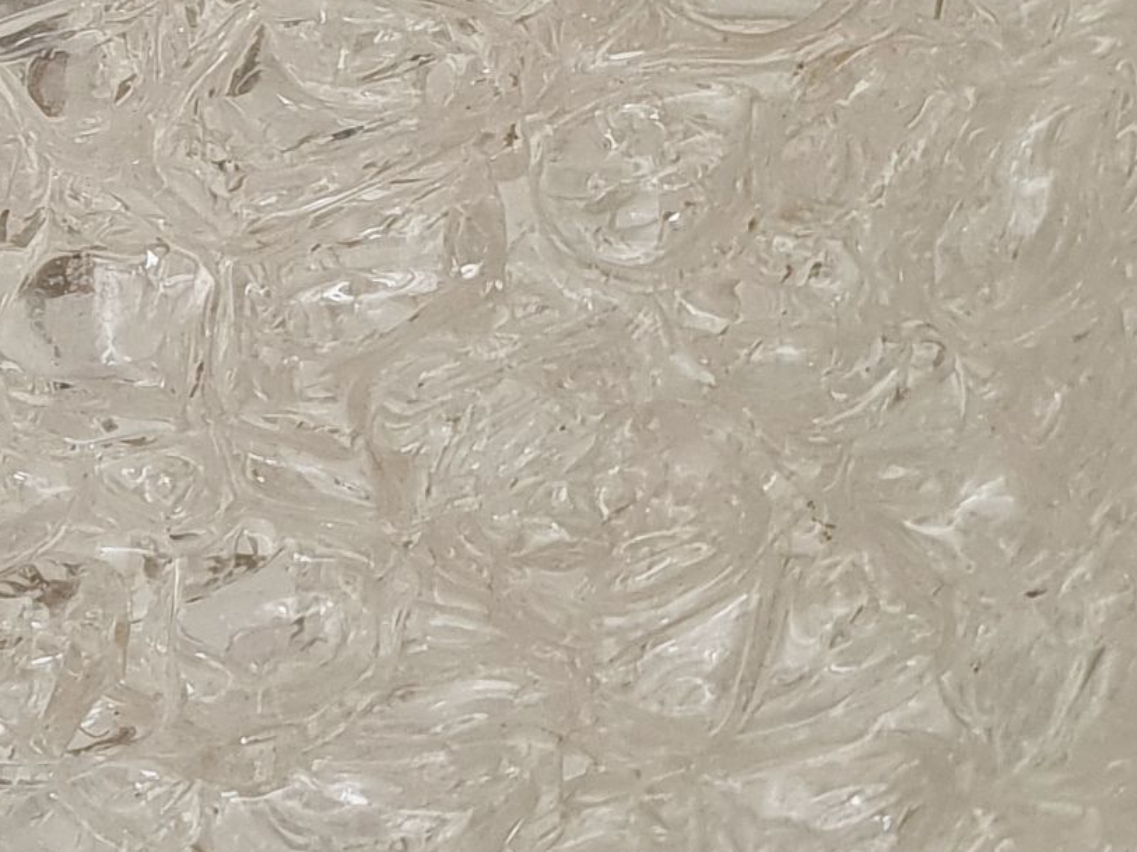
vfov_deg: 11.4
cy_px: 109
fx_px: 4235
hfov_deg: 14.5
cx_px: -421
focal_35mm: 129
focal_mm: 4.3
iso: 100
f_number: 2.4
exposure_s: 1/120
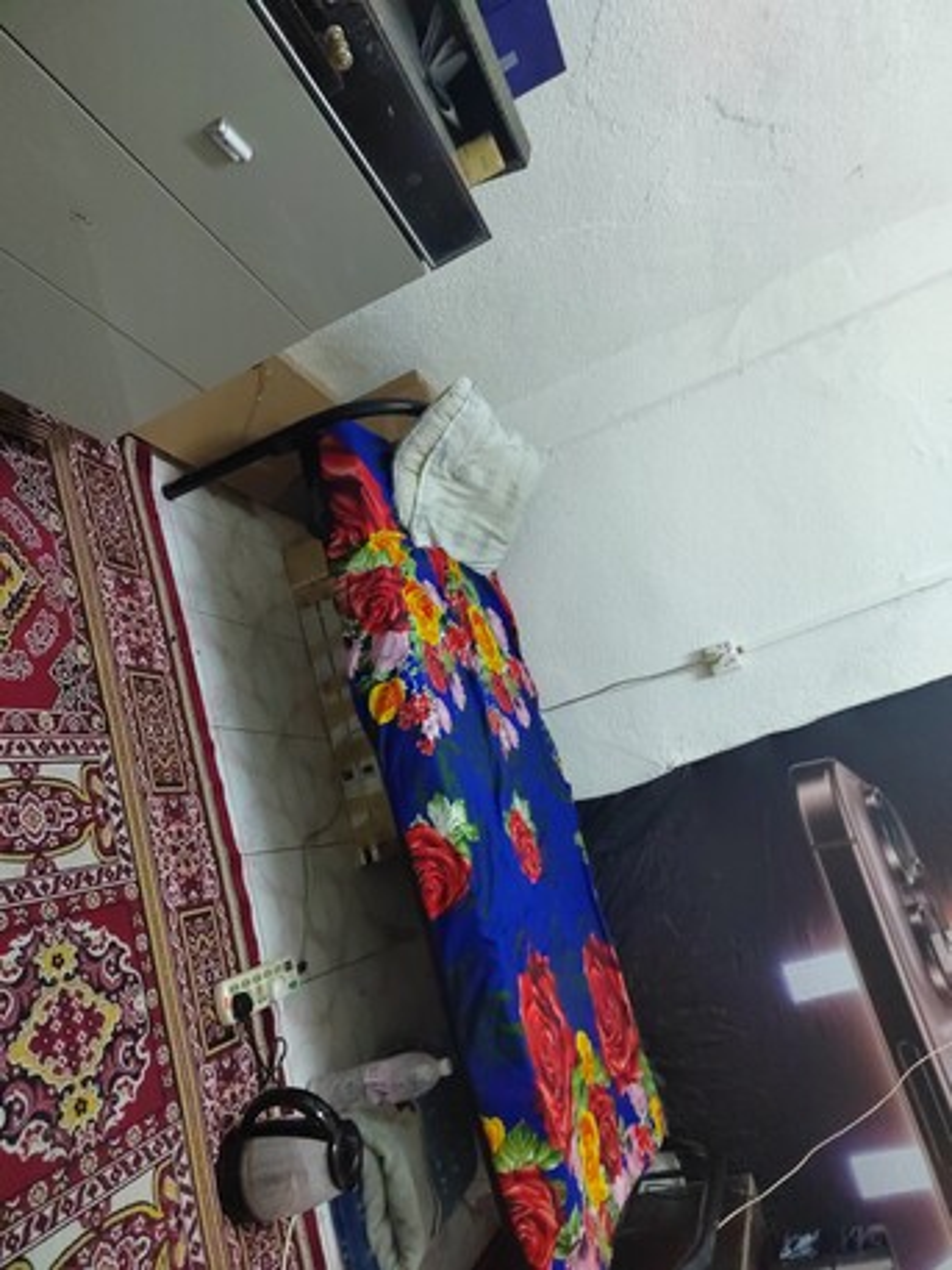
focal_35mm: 23
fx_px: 843
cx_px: 476
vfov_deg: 73.9
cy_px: 635
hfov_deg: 58.9
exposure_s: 1/33
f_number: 1.9
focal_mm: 5.52
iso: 4000
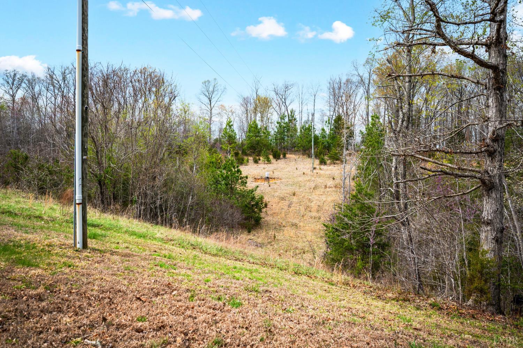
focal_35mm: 30
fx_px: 435
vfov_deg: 43.5
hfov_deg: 62.0
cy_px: 174
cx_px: 262
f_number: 4
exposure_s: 1/1250
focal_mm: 30
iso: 200
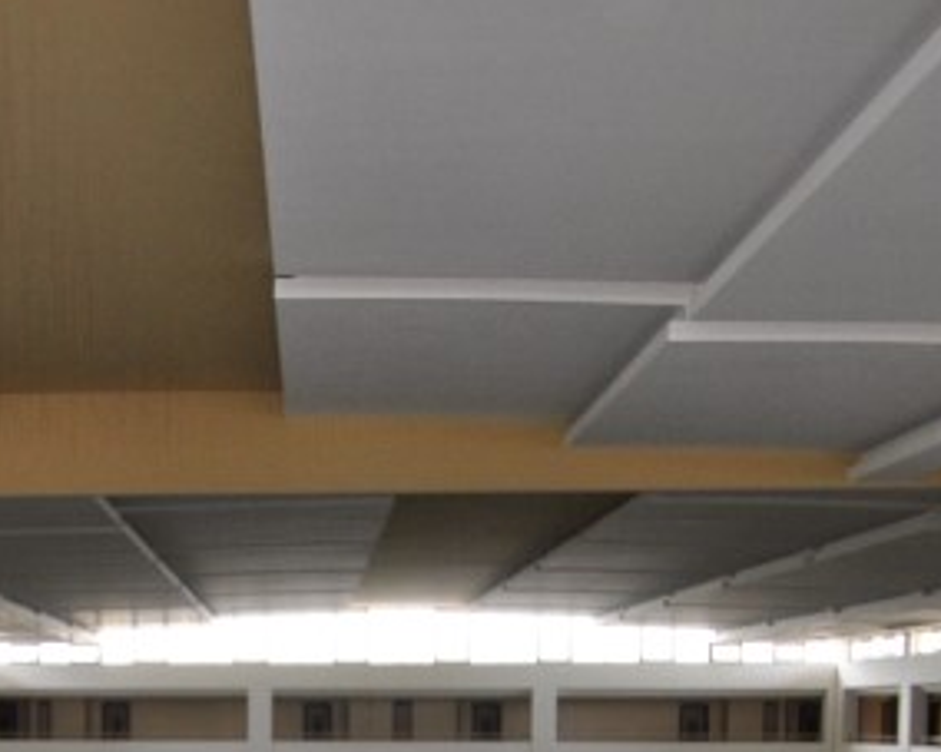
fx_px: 1587
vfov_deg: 24.7
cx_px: 224
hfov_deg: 32.3
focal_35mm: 57
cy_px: 838
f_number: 3.5
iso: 200
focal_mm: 10
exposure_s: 1/60
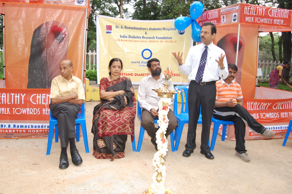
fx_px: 267
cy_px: 97
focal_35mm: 33
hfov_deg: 57.3
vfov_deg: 39.9
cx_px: 146
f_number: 6.3
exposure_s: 1/80
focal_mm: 22
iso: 400
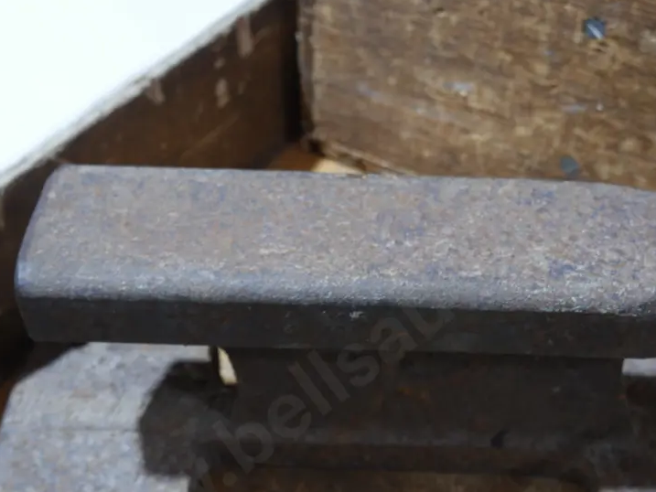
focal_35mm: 60
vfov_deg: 24.4
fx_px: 1137
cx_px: 435
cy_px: 306
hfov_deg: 31.9
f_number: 4.6
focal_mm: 21
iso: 500
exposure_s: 1/60
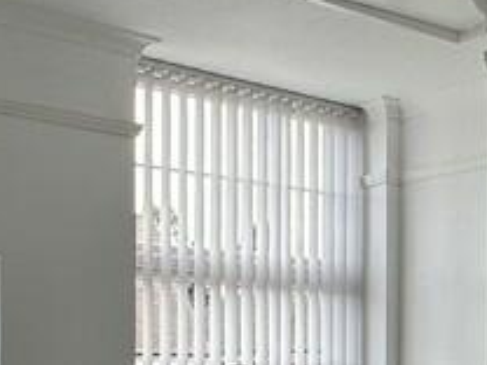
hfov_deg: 26.3
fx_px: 971
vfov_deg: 20.5
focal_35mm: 69
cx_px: 513
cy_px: 379
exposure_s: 1/133
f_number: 2.2
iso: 40
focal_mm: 2.22
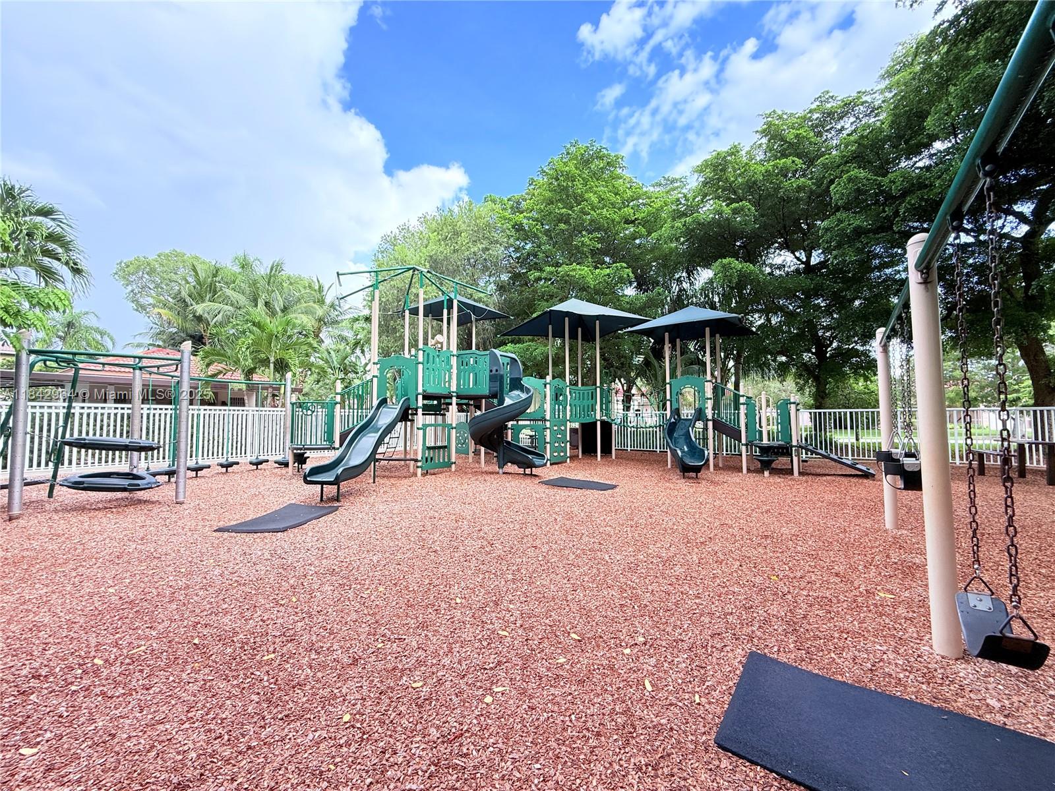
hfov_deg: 102.1
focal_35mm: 14
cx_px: 528
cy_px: 396
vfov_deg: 85.7
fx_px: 427
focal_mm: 2.22
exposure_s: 1/207
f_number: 2.2
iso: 64
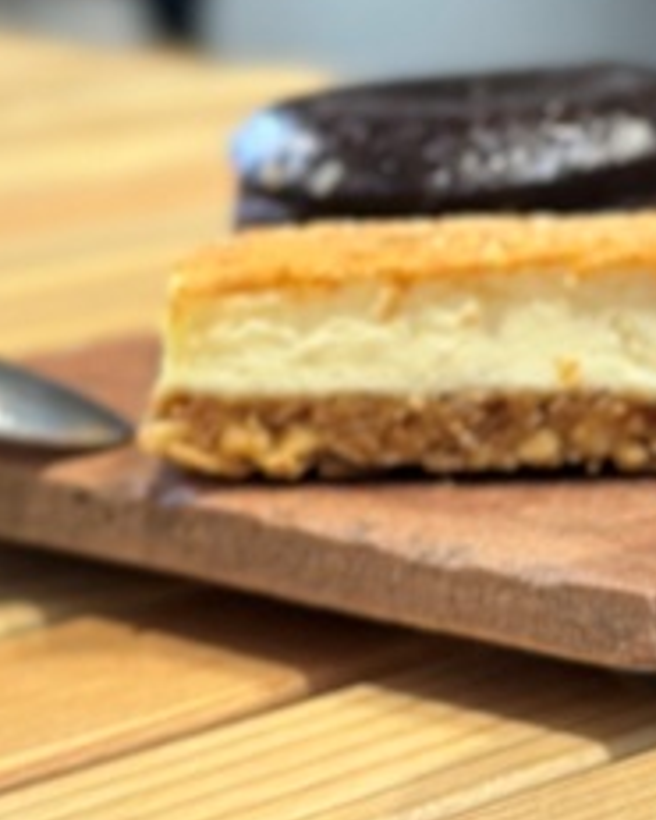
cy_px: -280
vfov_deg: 11.6
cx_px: 748
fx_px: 3929
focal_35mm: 162
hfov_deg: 9.4
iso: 125
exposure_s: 1/105
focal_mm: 6.86
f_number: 1.78
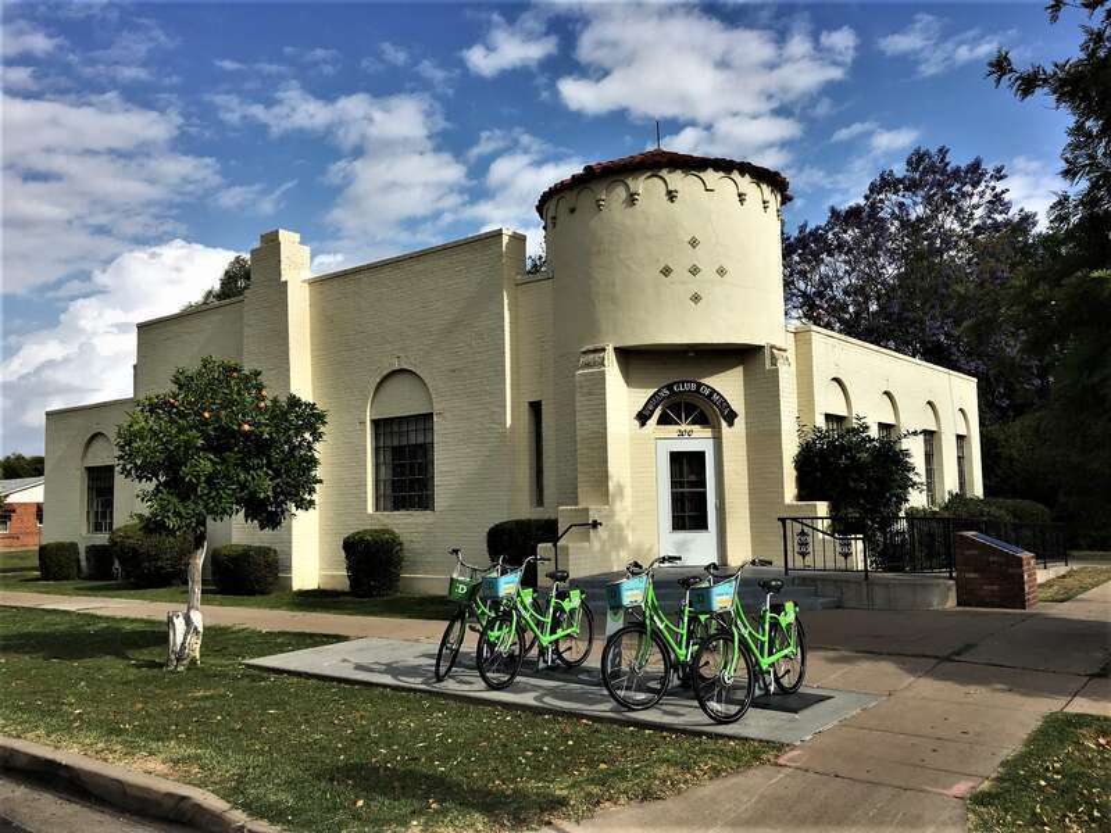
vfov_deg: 48.2
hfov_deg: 61.7
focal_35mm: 29
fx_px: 931
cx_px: 556
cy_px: 416
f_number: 2.2
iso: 25
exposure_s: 1/1603
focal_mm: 4.15
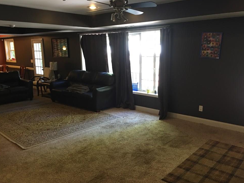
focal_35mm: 31
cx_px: 129
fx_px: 218
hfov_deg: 58.3
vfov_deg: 45.4
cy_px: 94
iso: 100
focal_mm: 4.15
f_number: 2.2
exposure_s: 1/15
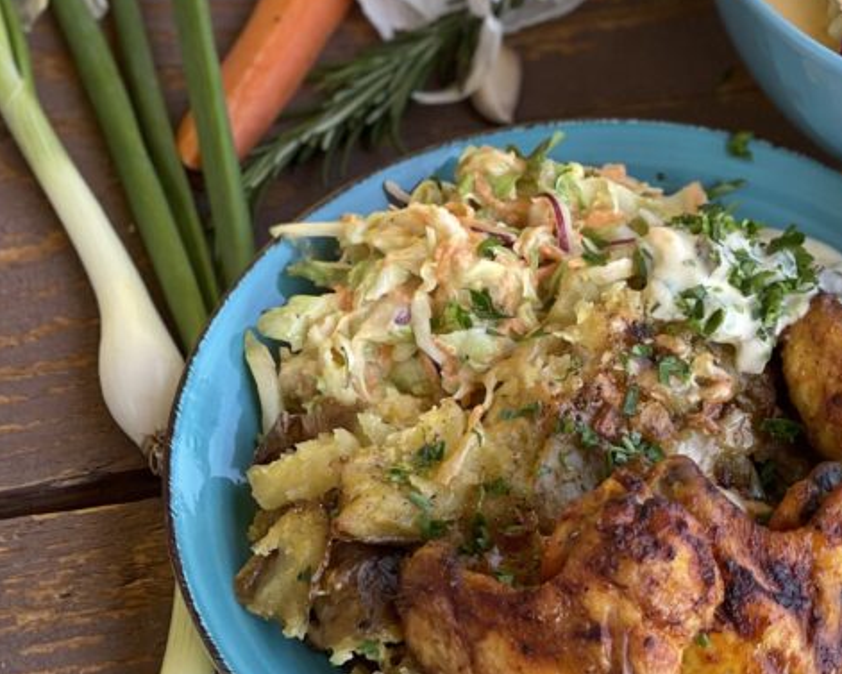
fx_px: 3963
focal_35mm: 159
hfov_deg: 12.0
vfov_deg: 9.7
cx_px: 883
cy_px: 379
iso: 40
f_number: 2.2
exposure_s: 1/121
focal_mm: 7.5
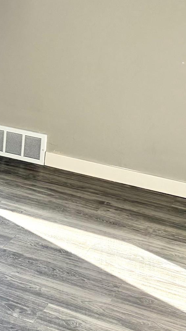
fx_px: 754
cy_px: 16
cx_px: -203
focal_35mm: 86
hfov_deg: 12.2
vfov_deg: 23.9
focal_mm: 5.96
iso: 50
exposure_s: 1/200
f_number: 1.6
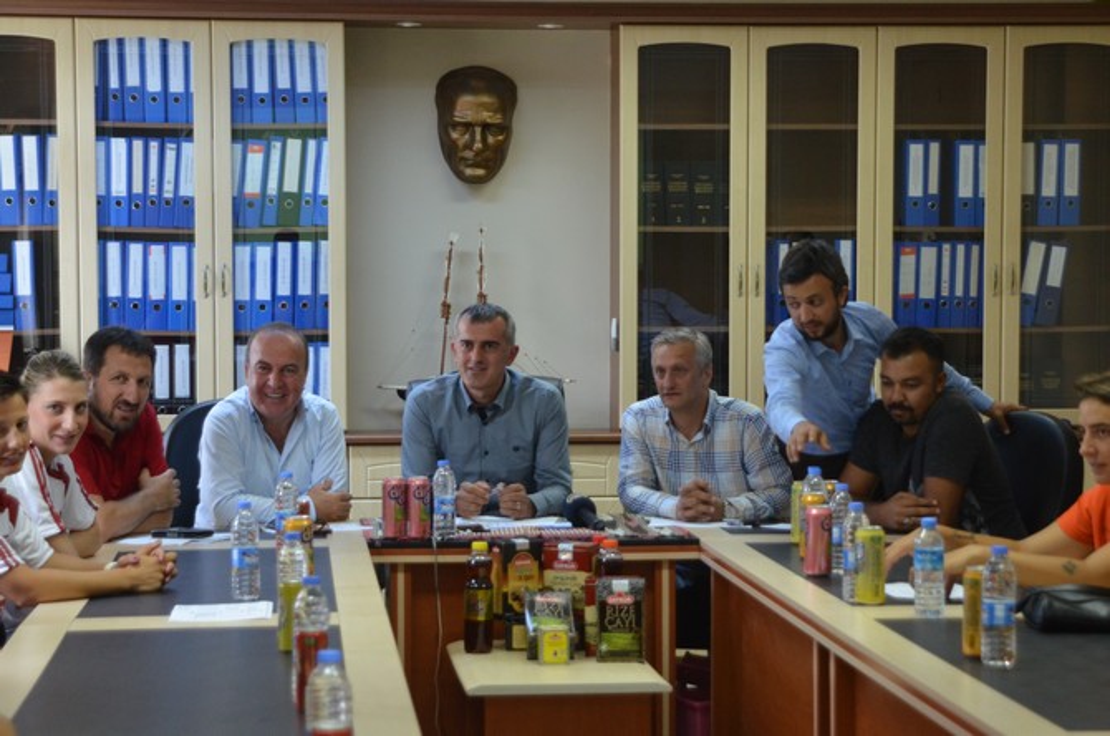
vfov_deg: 15.1
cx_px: 555
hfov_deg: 22.7
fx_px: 2770
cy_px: 368
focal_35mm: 90
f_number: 5
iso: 1600
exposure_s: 1/100
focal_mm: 60
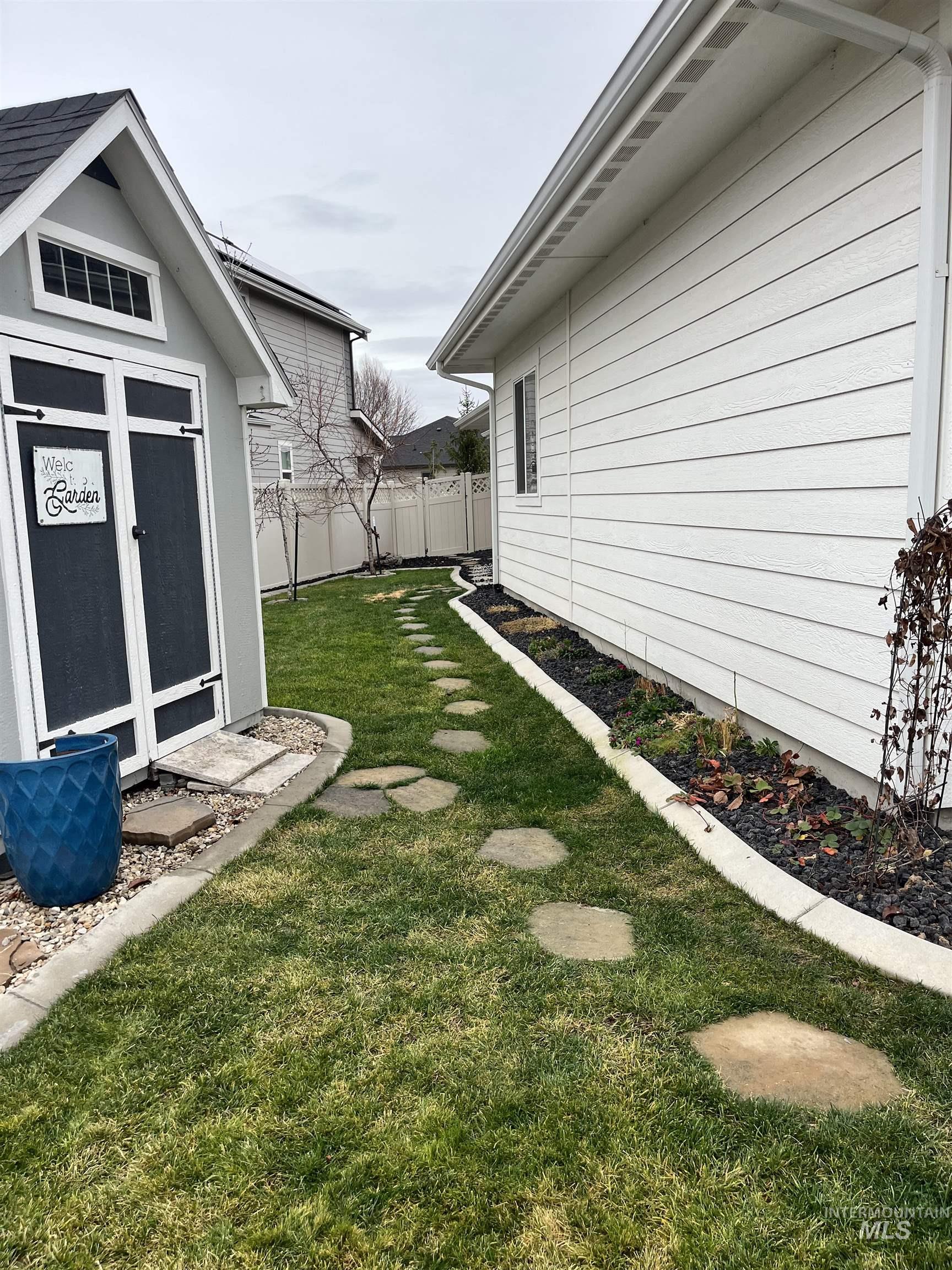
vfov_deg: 67.3
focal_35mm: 26
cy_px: 635
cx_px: 476
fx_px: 953
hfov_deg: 53.1
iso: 50
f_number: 1.6
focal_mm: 5.1
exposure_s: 1/467
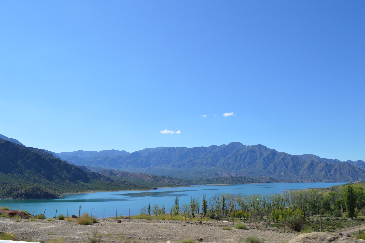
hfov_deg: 57.3
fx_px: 334
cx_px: 182
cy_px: 122
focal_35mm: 33
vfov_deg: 39.9
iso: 100
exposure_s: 1/250
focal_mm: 22
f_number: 8
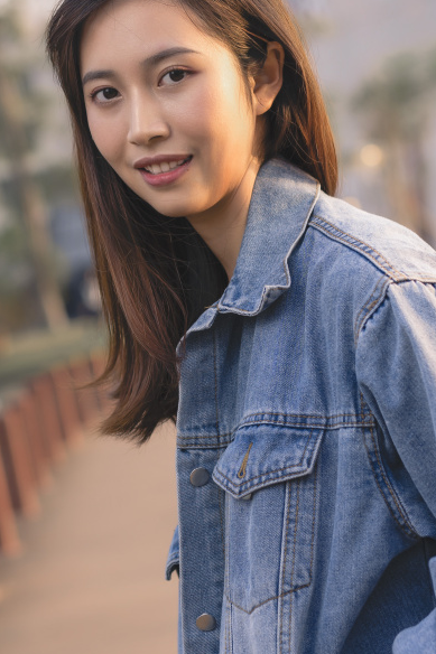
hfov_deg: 12.1
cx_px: 106
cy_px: 239
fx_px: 2054
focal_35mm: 113
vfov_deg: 18.1
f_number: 2.8
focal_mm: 55
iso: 50
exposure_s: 1/160
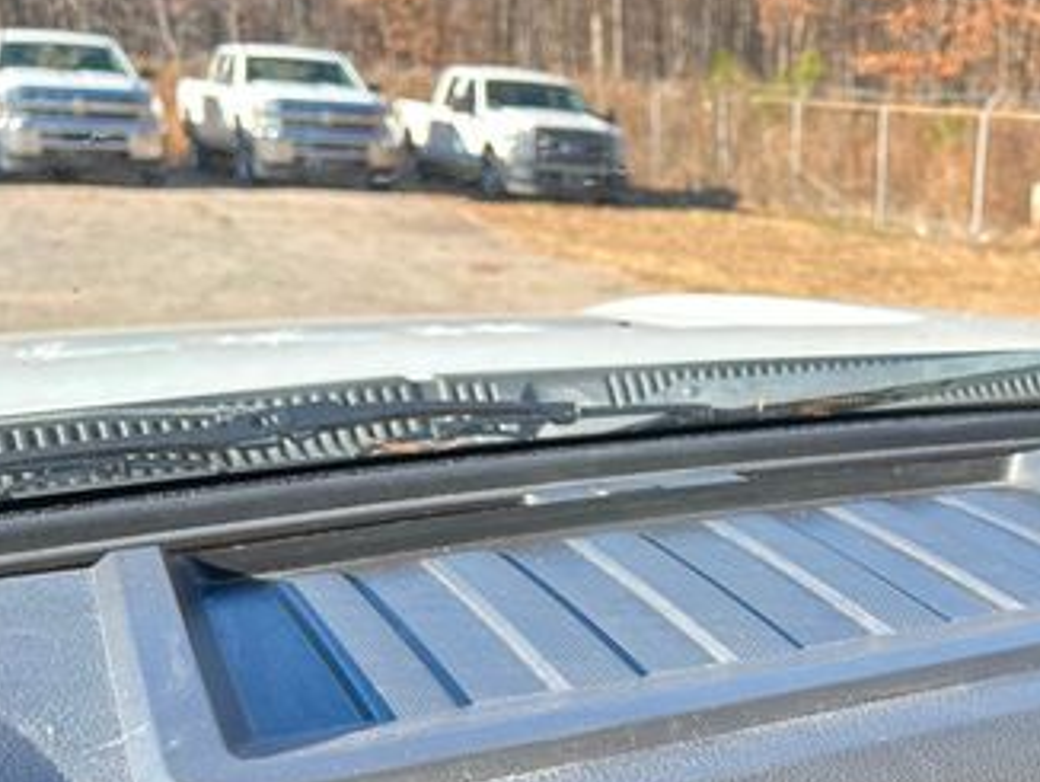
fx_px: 1533
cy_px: 664
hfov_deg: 35.7
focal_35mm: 51
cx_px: 890
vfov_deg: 27.8
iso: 50
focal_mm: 5.7
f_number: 1.5
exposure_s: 1/628
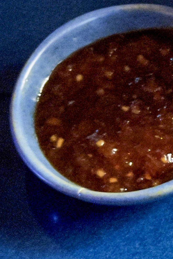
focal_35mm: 110
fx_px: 793
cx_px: 352
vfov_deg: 18.6
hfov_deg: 11.2
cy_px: 134
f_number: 1.5
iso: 1600
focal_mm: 5.7
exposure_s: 1/2
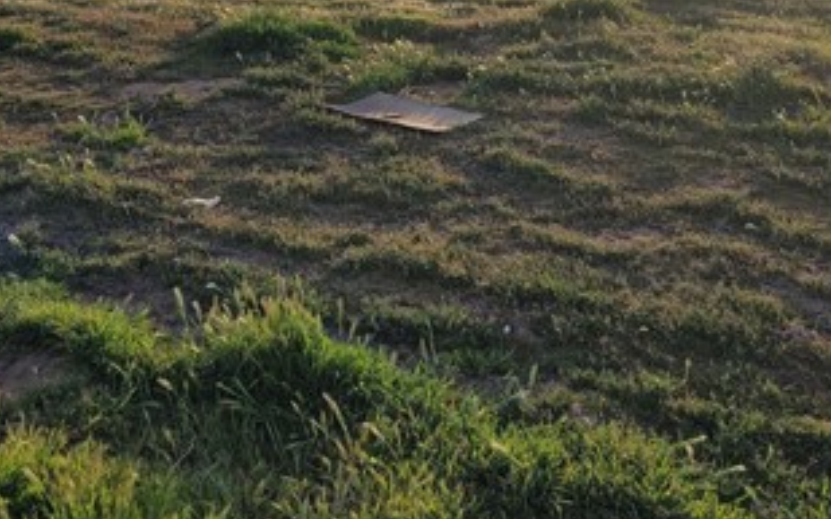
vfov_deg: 21.7
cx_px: 350
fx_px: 1291
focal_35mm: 57
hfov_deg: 35.6
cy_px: -32
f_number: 1.8
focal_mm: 5.4
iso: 40
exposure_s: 1/2186
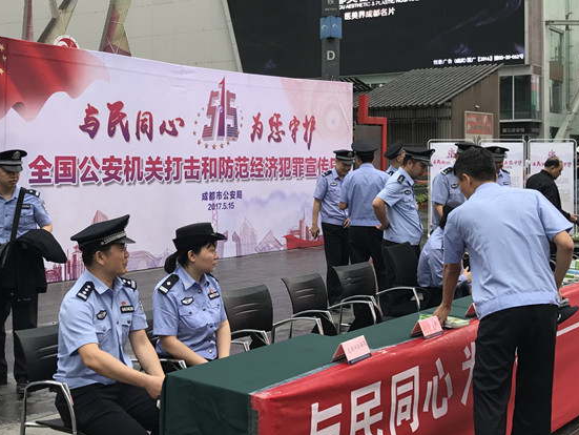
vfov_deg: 27.9
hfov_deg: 36.8
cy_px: 151
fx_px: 870
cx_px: 263
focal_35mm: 52
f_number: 1.8
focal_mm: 3.99
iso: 25
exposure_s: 1/160
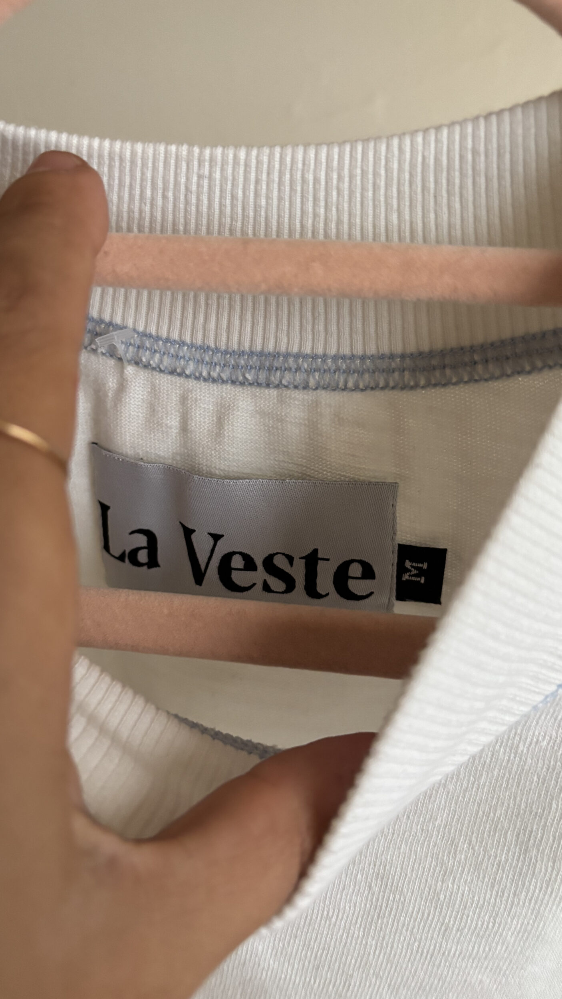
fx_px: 768
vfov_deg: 66.1
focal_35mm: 29
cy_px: 493
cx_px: 227
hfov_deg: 40.0
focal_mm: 5.96
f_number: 1.6
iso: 500
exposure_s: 1/60
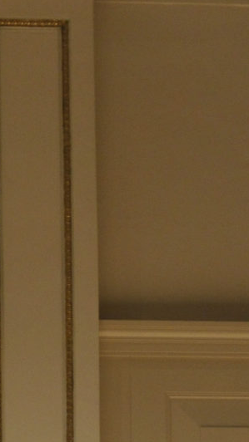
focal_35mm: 353
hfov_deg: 3.4
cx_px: -545
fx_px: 4146
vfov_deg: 6.1
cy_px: 641
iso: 800
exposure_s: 1/160
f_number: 2.8
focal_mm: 70
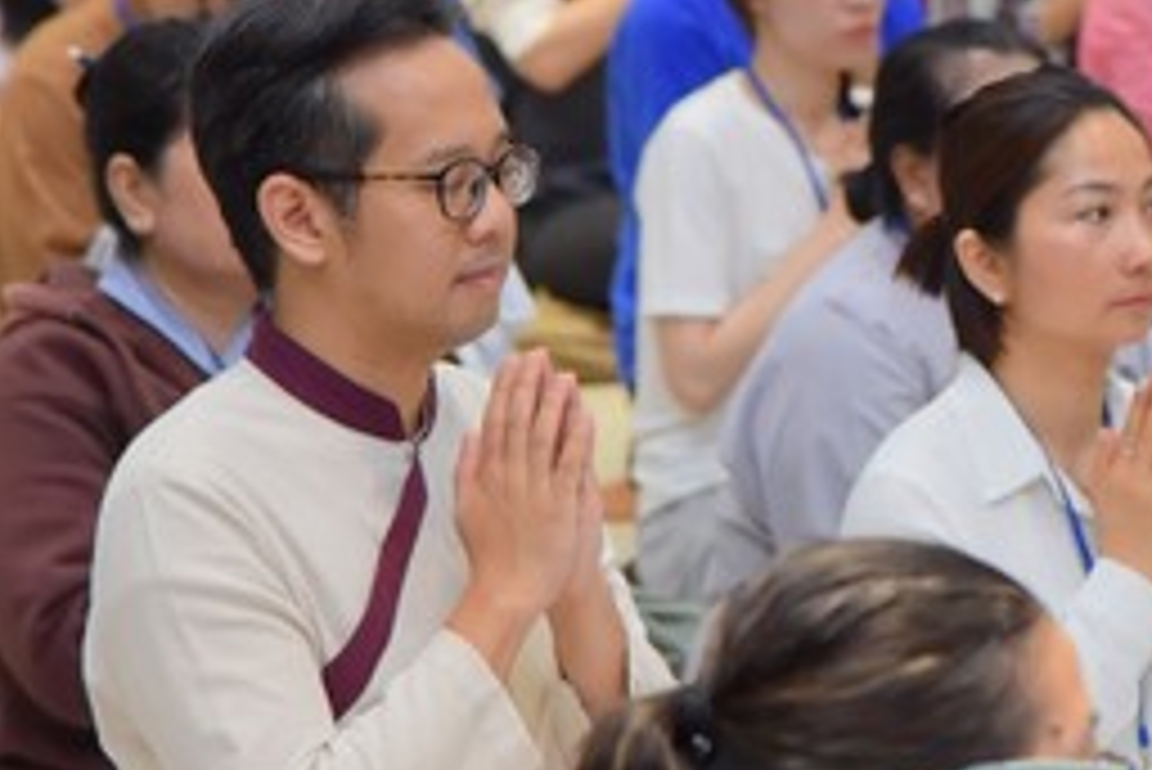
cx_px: 970
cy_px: 378
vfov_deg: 4.9
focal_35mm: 279
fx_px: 8933
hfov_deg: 7.4
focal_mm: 110
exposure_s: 1/125
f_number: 5.6
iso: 1600
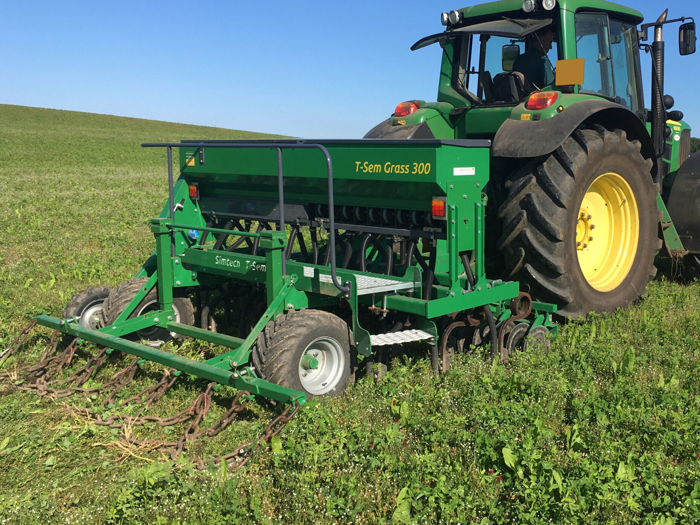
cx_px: 465
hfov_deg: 46.1
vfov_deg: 35.9
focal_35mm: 40
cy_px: 244
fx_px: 809
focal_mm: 4.15
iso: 25
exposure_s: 1/1570
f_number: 2.2
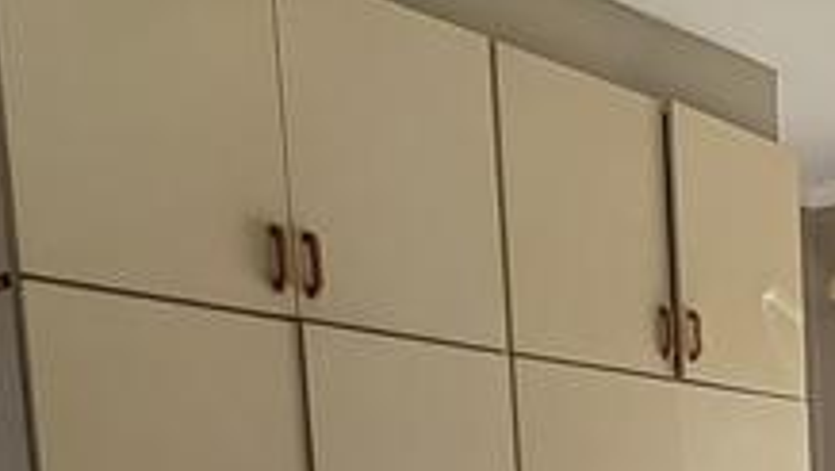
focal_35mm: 72
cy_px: 835
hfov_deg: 27.2
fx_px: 1595
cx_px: 885
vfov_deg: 14.8
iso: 80
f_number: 2.2
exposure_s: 1/100
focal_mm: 1.68
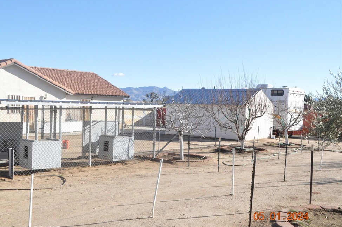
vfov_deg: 32.6
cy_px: 115
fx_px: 389
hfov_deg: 47.4
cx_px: 163
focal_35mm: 41
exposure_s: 1/4000
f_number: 7.1
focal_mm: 26
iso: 3200
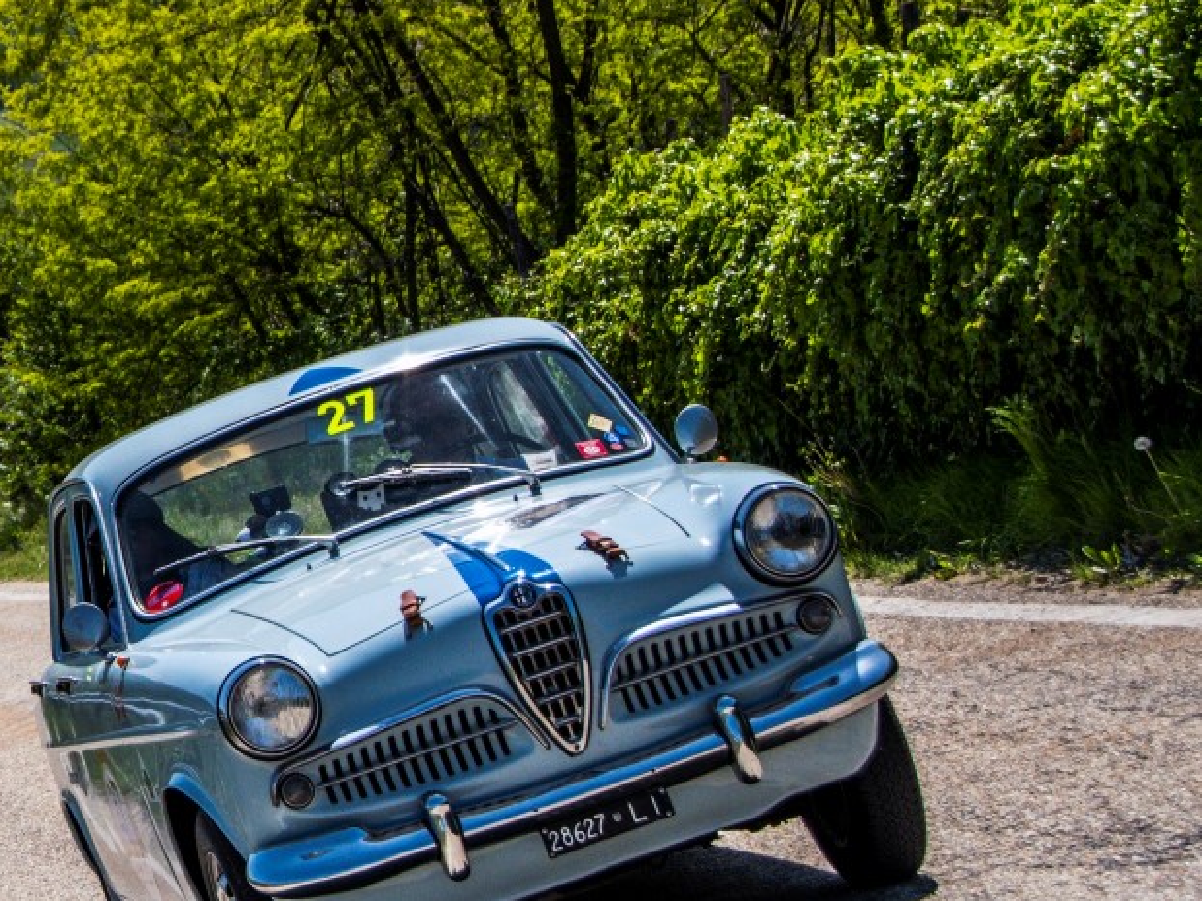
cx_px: -262
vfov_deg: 9.8
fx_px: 5242
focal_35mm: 151
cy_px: 276
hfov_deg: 12.7
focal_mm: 40
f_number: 6.3
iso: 400
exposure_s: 1/4000
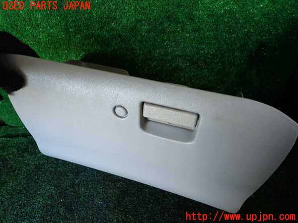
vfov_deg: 54.9
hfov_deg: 69.4
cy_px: 112
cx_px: 149
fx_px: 215
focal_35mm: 25
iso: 200
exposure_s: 1/40
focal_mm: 4.5
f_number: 2
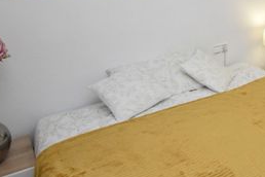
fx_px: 302
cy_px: -3
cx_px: 255
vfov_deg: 30.2
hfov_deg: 42.1
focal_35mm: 41
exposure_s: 1/125
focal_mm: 10
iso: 1000
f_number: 4.5
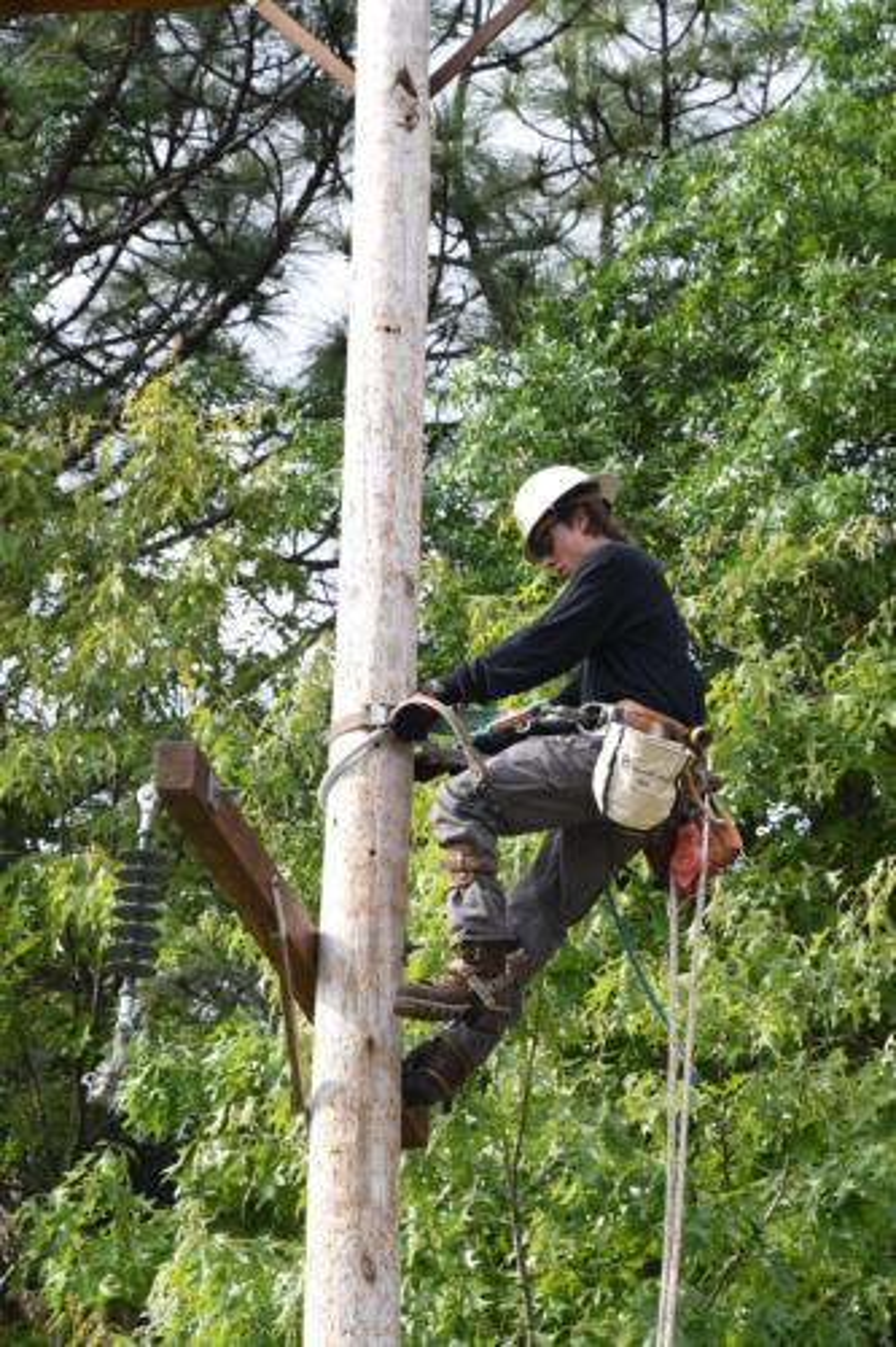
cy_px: 674
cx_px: 448
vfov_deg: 11.8
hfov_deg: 7.9
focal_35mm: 174
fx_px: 6500
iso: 800
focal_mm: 116
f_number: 10
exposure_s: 1/640
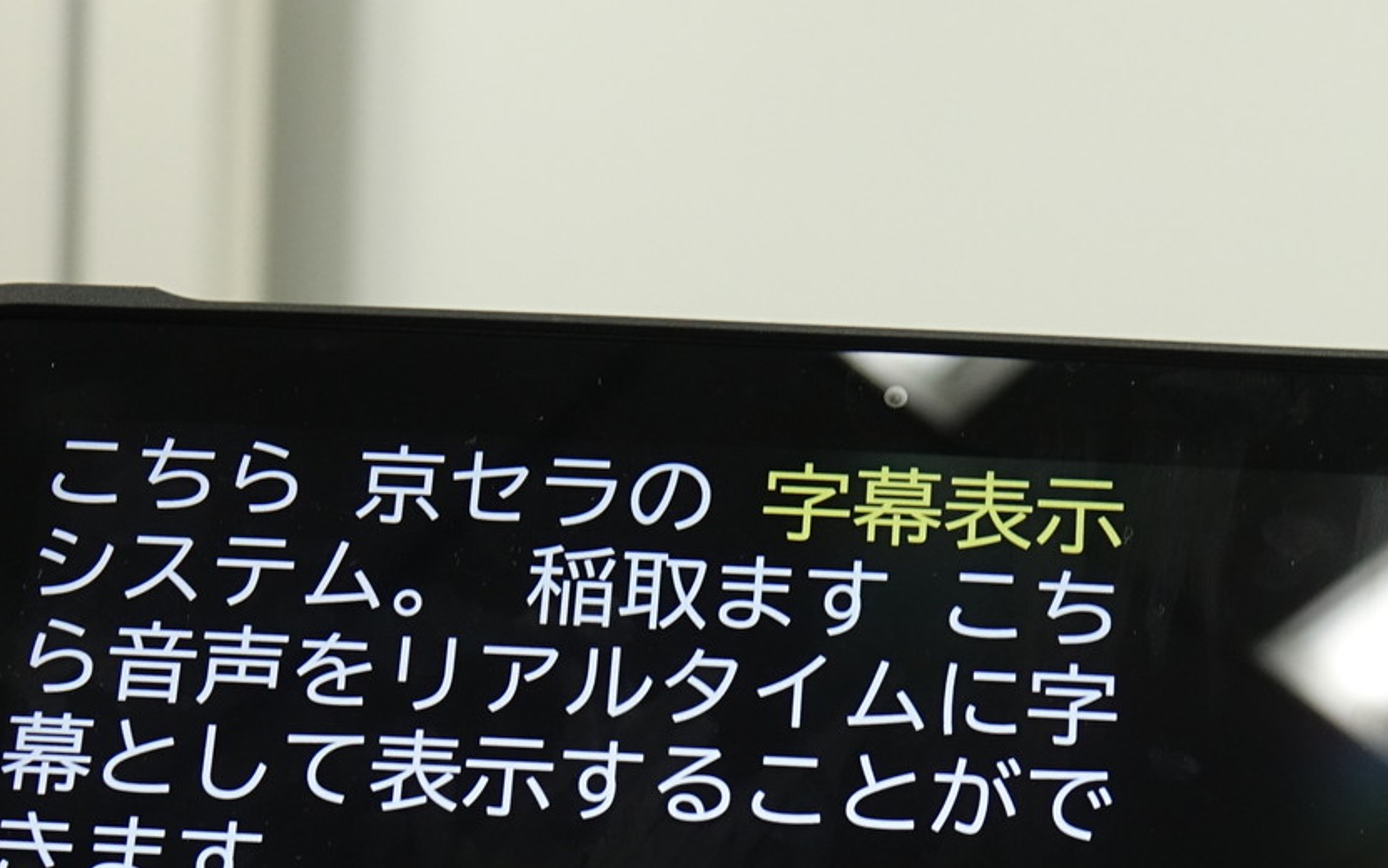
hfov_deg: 18.4
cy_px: 748
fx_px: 4276
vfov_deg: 11.5
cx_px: 743
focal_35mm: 113
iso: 500
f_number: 3.2
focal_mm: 17.55
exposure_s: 1/50
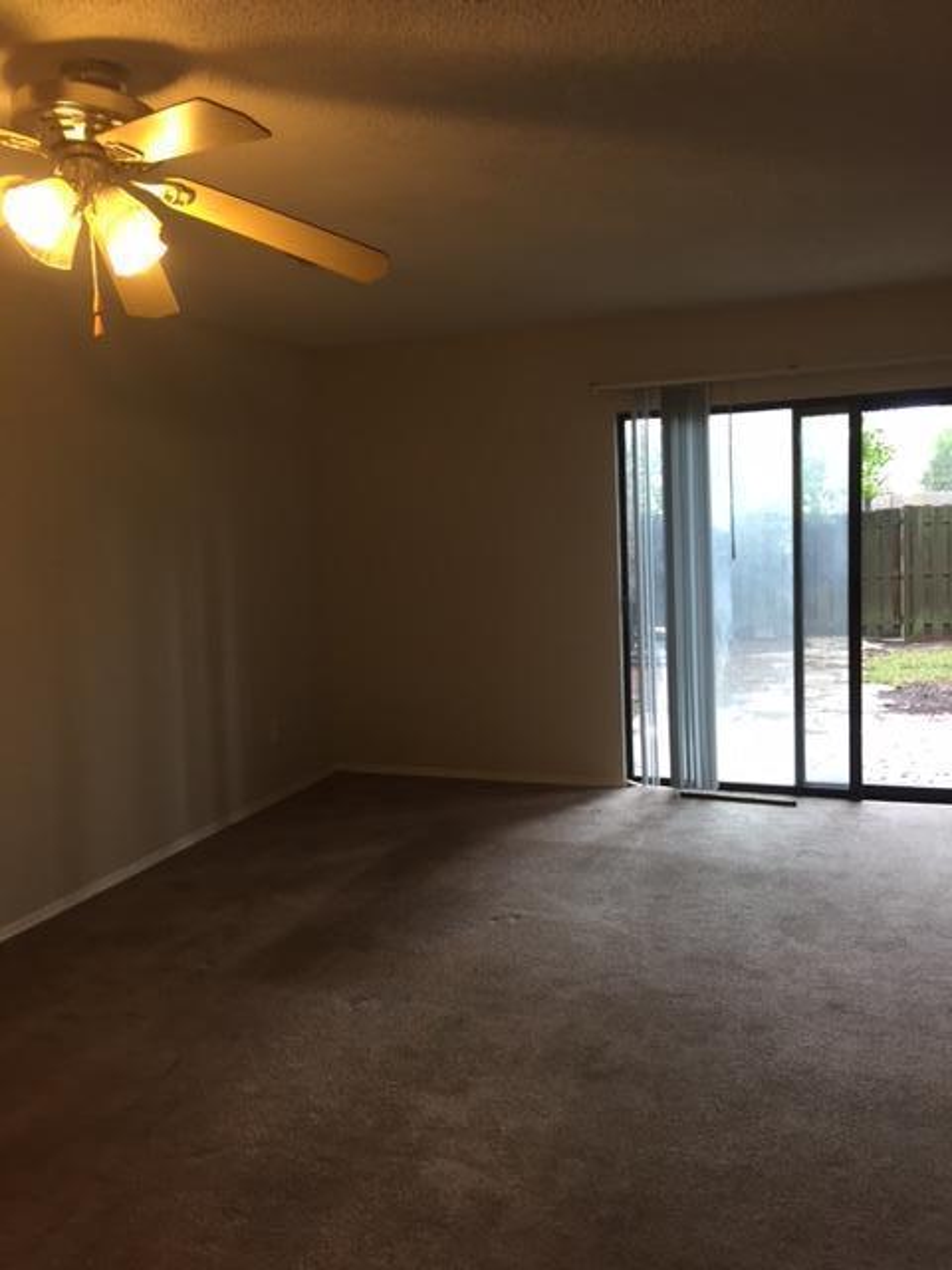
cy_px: 635
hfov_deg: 48.2
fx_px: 1063
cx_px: 476
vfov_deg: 61.7
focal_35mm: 29
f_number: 2.2
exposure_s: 1/30
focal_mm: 4.15
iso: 64
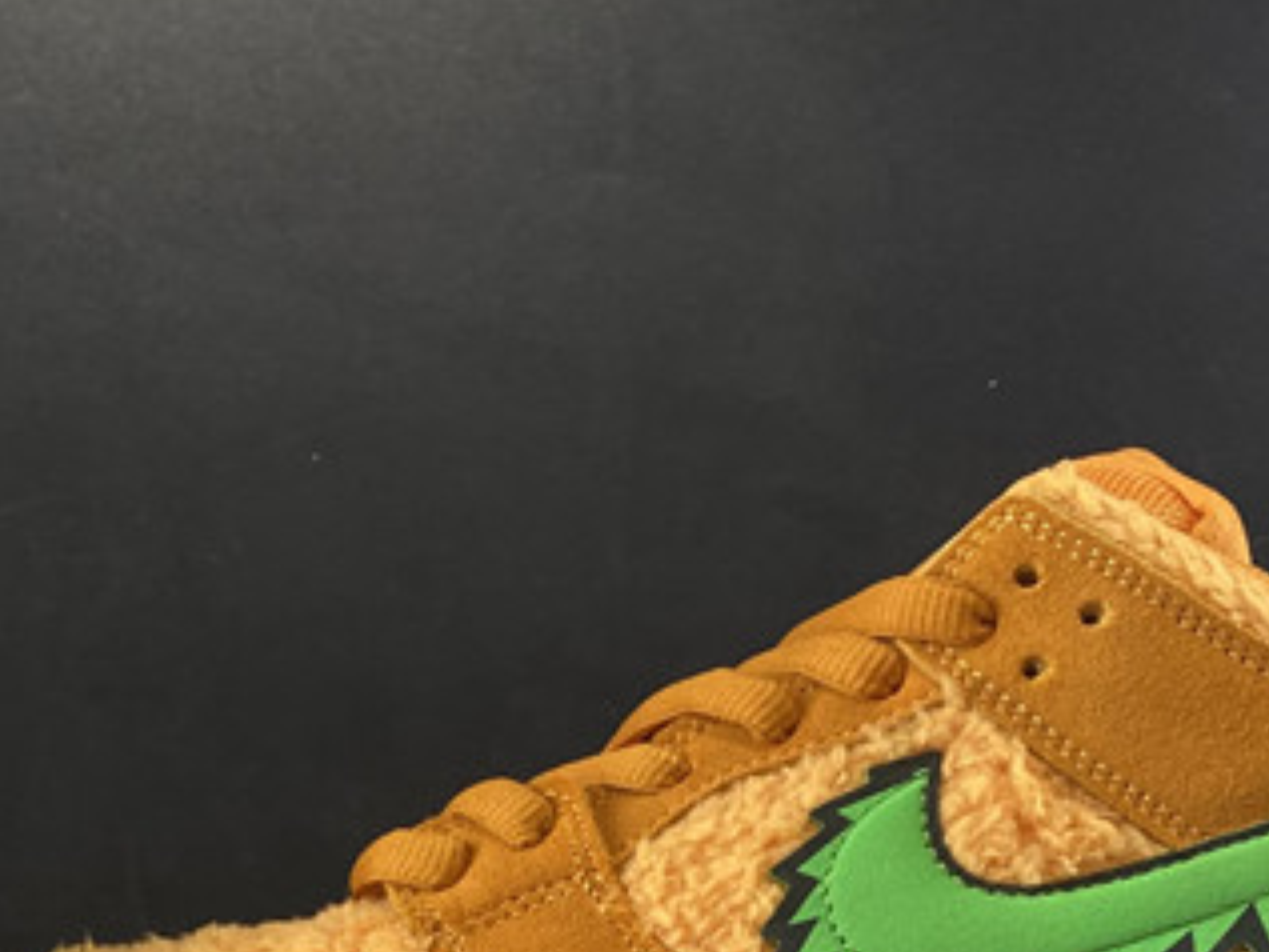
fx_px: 3007
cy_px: 1392
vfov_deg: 16.5
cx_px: 328
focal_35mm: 82
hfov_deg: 23.6
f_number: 1.8
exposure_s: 1/50
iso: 100
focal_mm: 4.25
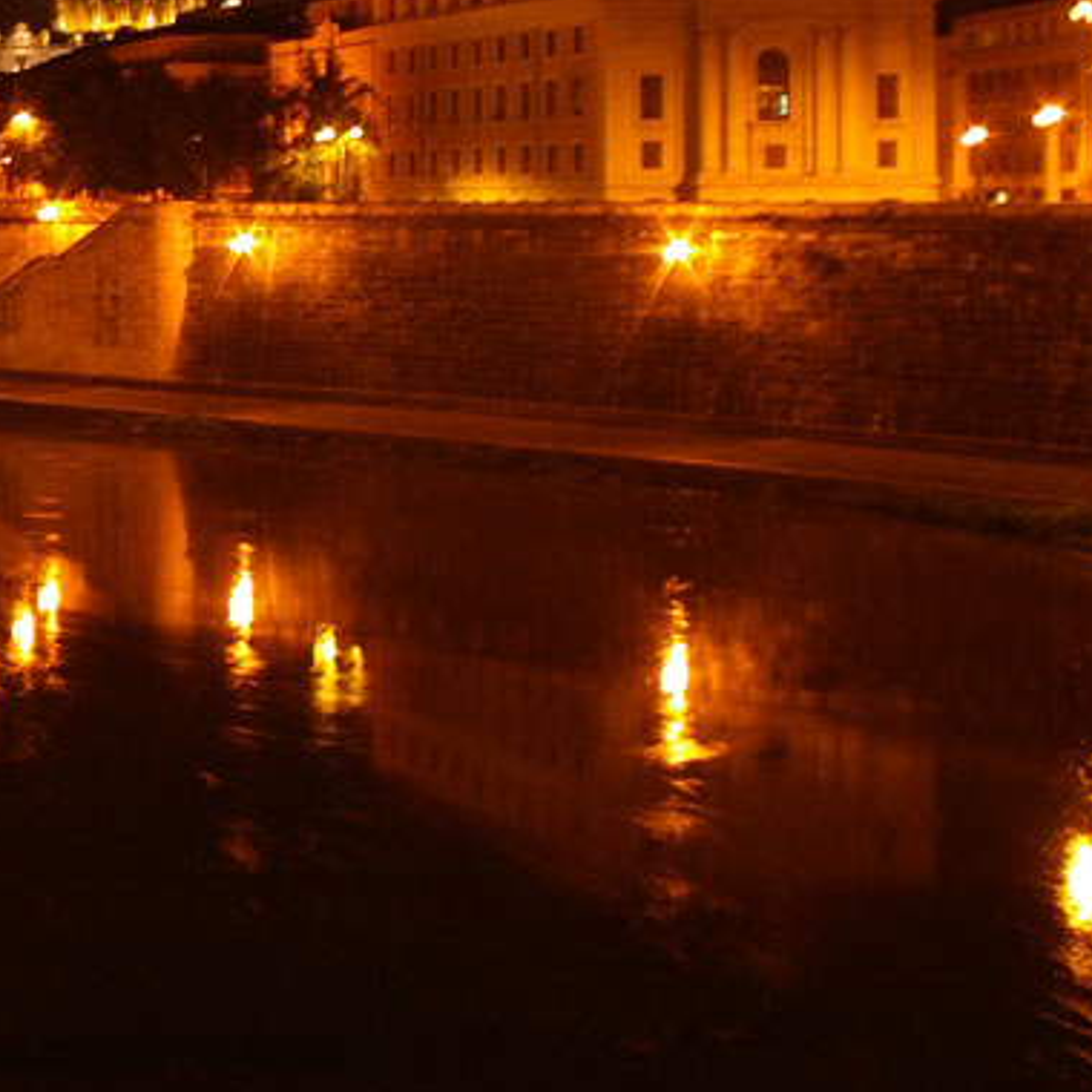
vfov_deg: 23.4
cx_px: -345
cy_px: 128
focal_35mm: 72
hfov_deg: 21.5
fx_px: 2575
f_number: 8
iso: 200
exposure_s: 4
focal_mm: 21
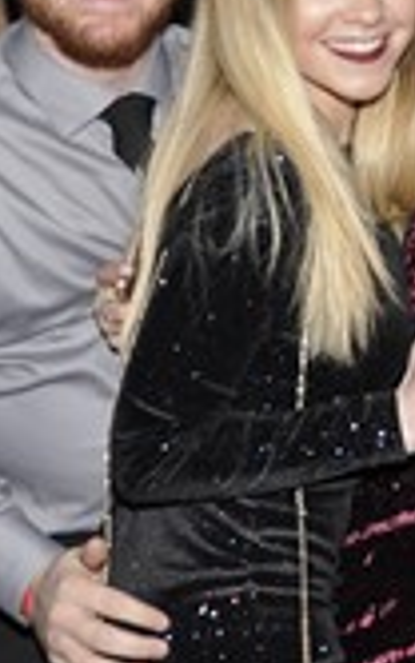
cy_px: 218
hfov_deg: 13.9
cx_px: 515
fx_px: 1644
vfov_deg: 22.7
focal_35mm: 91
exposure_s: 1/60
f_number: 5
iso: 400
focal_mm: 18
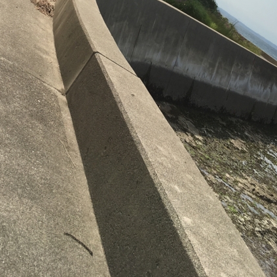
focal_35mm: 62
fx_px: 561
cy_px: -58
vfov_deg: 24.9
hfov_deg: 27.6
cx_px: 92
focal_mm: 4.15
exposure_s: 1/2849
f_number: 2.2
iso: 25
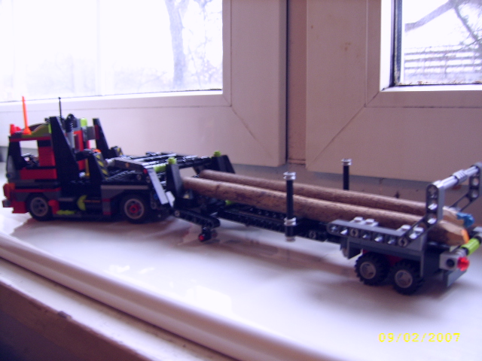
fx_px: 487
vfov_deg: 40.7
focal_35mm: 35
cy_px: 180
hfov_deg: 52.6
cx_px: 241
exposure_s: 1/3
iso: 100
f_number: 2.8
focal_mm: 5.95
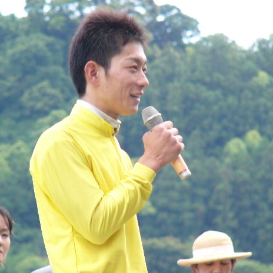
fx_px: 3168
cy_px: 135
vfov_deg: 4.9
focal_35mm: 355
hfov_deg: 4.9
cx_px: 112
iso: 50
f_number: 3.7
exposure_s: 1/125
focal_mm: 48.4
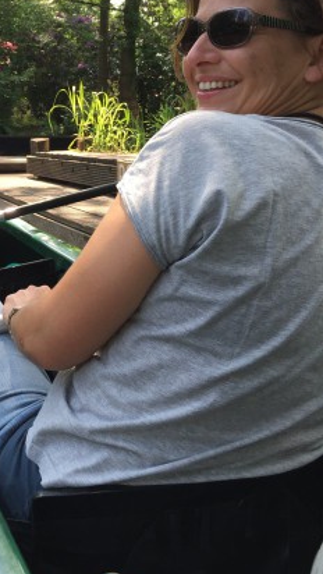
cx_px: 13
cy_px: 180
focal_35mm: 46
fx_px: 700
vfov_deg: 43.8
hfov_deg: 24.9
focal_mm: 4.15
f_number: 2.2
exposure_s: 1/237
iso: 32
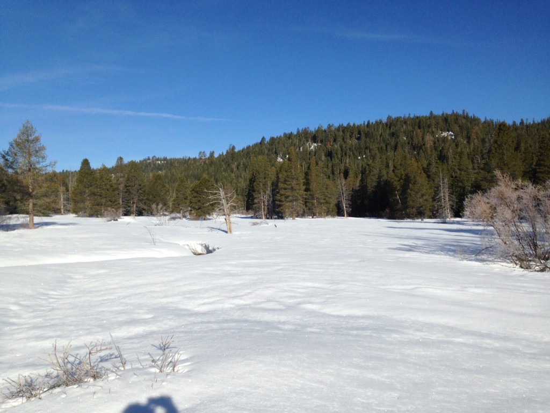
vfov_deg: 42.9
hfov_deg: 55.4
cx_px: 275
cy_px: 206
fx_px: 524
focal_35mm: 33
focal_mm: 4.12
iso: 50
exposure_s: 1/2857
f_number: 2.4
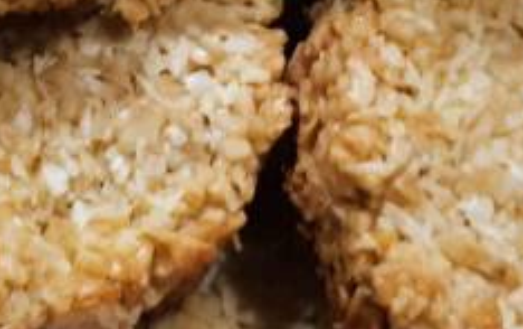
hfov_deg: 16.6
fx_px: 1784
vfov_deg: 10.2
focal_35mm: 125
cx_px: 118
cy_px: -168
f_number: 1.9
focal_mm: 3.6
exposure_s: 1/17
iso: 250
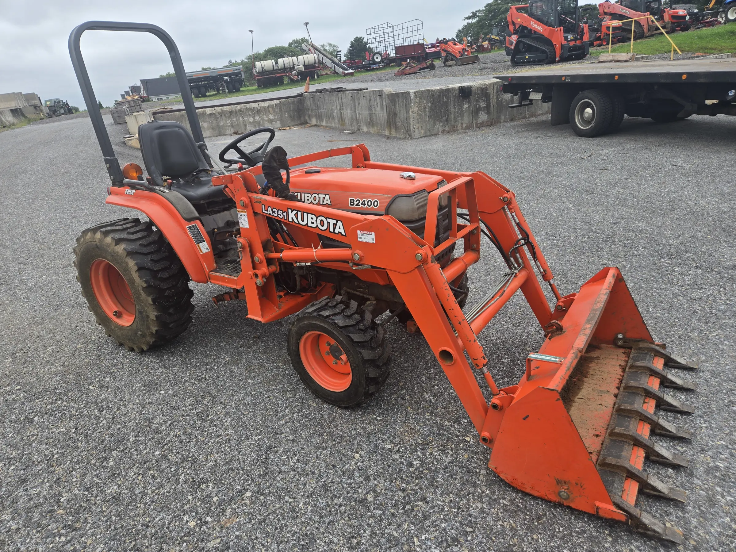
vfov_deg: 58.9
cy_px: 276
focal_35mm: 23
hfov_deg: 73.9
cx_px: 368
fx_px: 489
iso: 25
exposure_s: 1/251
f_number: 1.8
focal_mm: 5.4
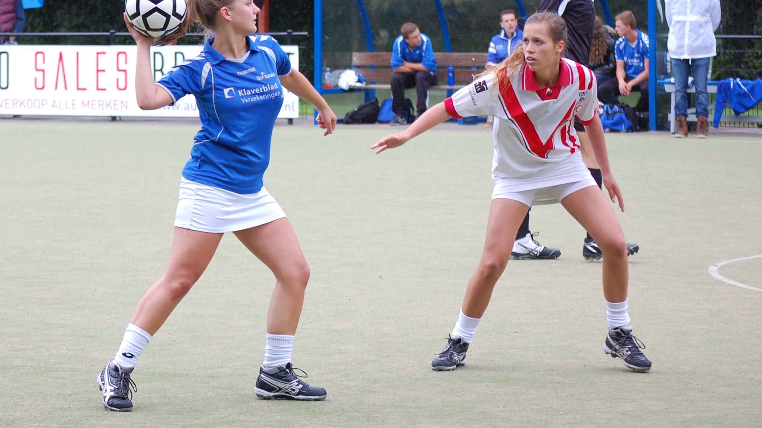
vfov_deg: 10.6
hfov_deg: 18.8
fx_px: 2303
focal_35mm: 114
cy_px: 173
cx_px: 382
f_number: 5
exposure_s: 1/400
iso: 400
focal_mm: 72
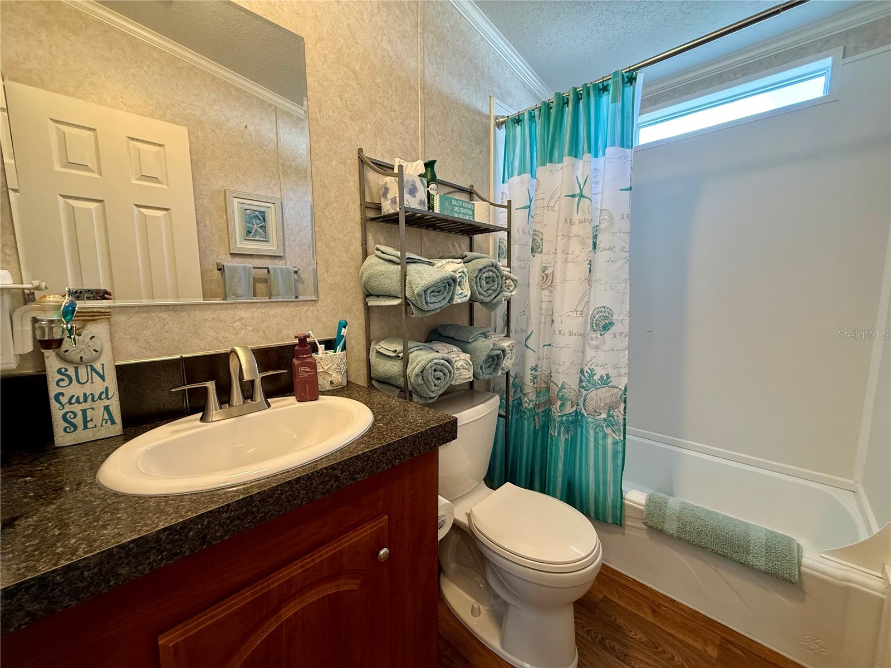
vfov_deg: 85.7
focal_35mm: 14
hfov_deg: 102.1
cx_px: 446
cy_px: 334
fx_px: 360
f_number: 2.2
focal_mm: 2.22
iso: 200
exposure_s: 1/60
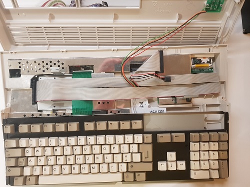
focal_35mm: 26
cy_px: 94
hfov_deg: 67.3
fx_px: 188
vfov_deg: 53.1
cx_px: 125
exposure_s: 1/30
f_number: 1.7
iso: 200
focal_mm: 4.3
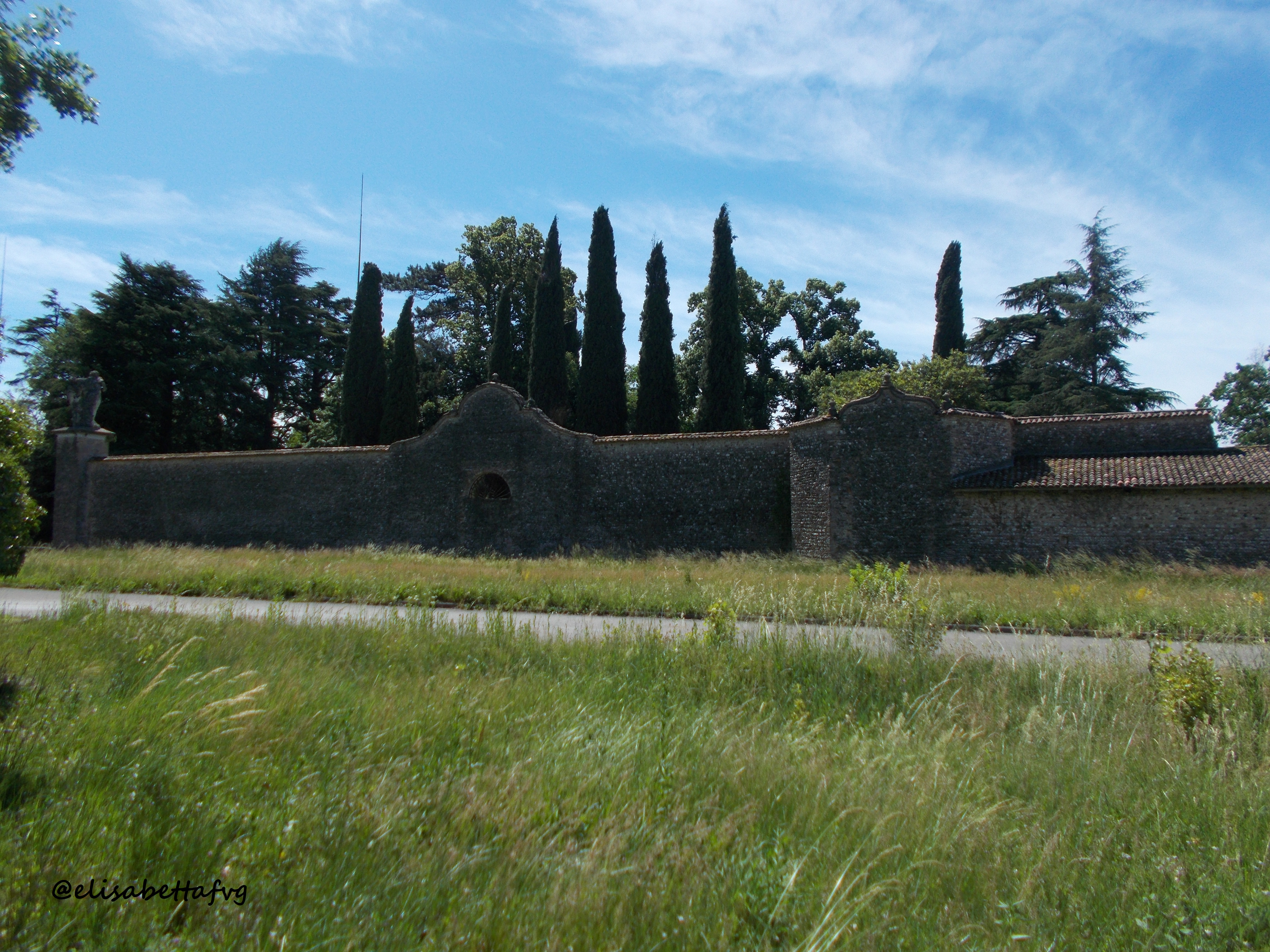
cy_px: 476
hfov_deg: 67.3
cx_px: 635
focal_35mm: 26
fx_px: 954
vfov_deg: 53.1
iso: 80
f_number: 3.2
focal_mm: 4.6
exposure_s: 1/1250
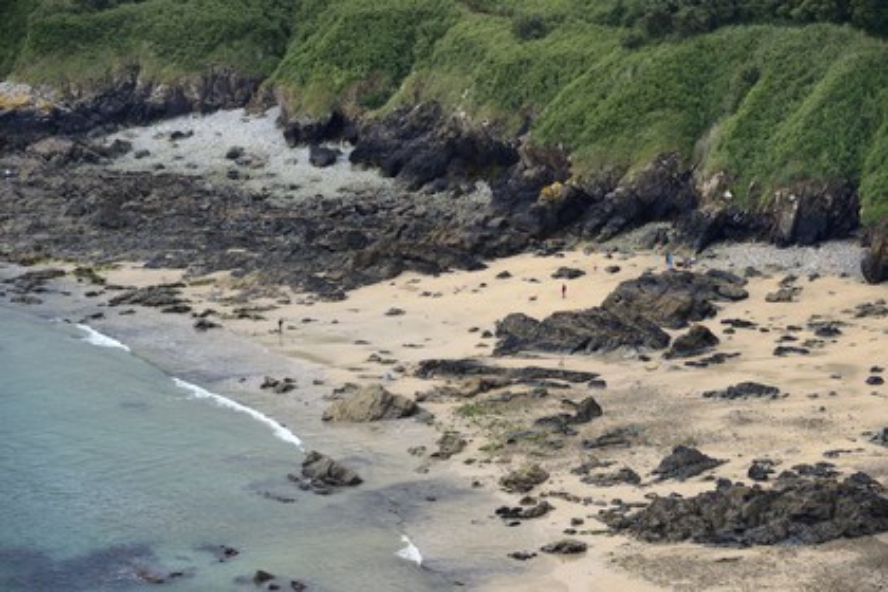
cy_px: 296
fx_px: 3330
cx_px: 444
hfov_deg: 15.2
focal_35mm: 135
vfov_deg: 10.2
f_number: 6.3
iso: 400
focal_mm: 135
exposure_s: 1/250
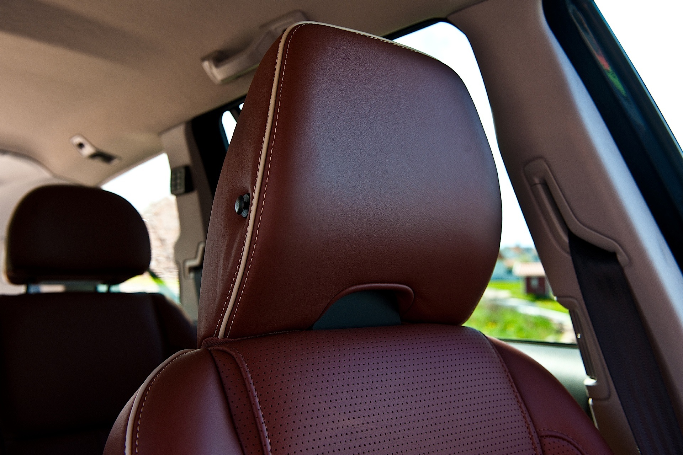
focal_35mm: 38
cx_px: 342
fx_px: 721
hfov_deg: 50.7
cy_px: 228
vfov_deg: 35.1
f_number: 6.3
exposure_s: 1/80
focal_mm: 38
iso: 400
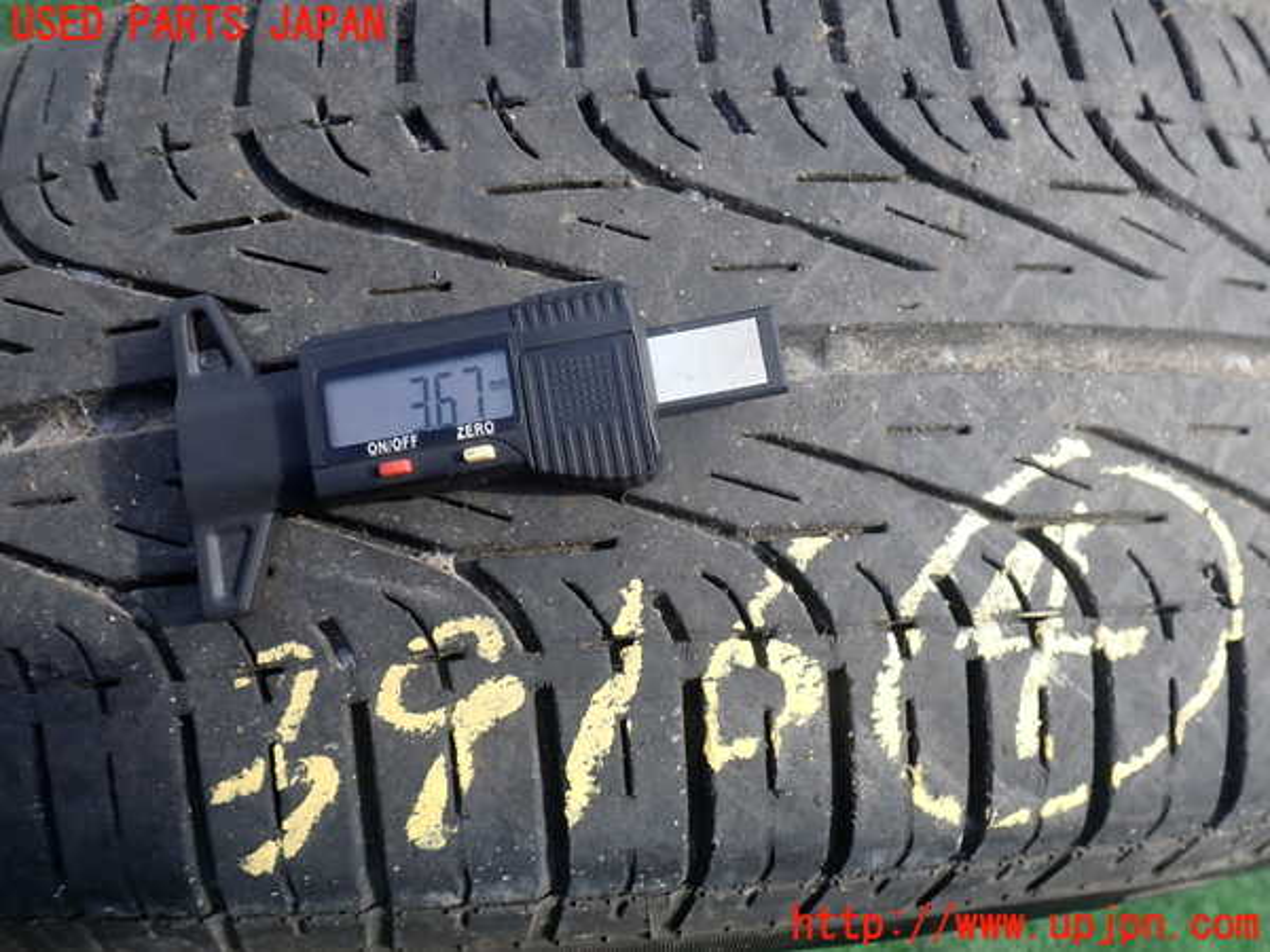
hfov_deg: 60.0
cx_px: 635
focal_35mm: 30
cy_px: 476
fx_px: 1101
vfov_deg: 46.8
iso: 100
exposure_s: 1/320
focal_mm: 5.4
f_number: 3.2
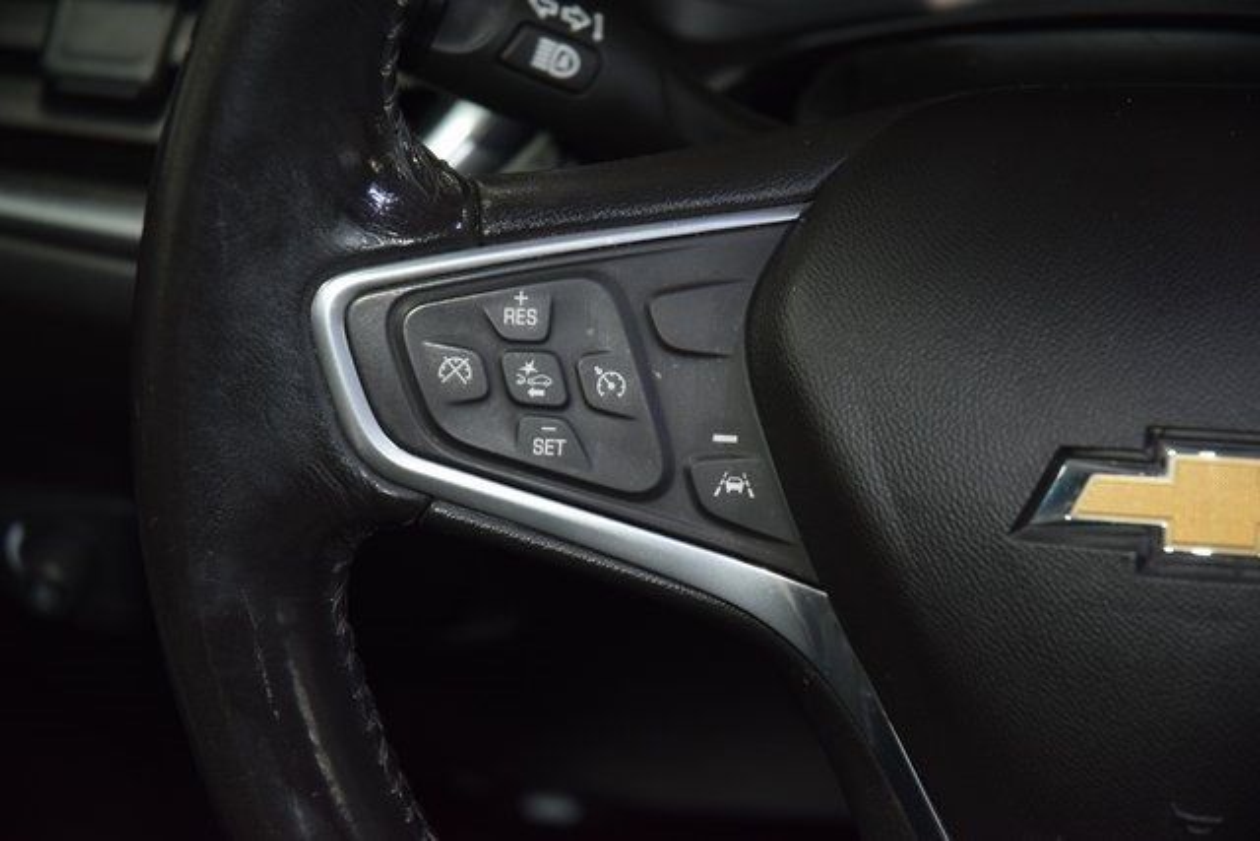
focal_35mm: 105
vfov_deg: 13.0
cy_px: 420
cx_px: 630
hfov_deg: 19.5
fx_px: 3676
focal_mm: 70
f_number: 4.5
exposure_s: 1/40
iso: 1000
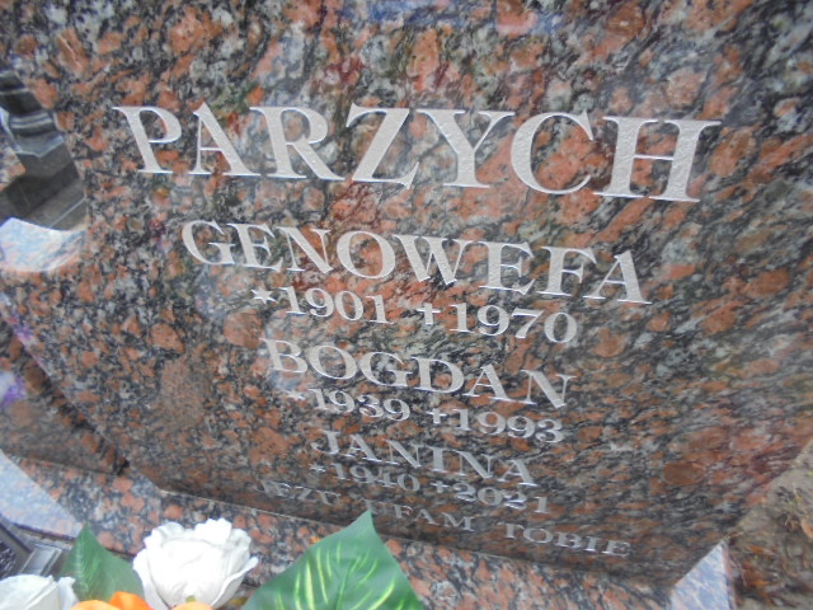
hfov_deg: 67.3
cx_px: 406
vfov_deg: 53.1
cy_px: 305
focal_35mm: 26
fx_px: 611
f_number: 3.5
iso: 160
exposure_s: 1/30
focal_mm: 4.6
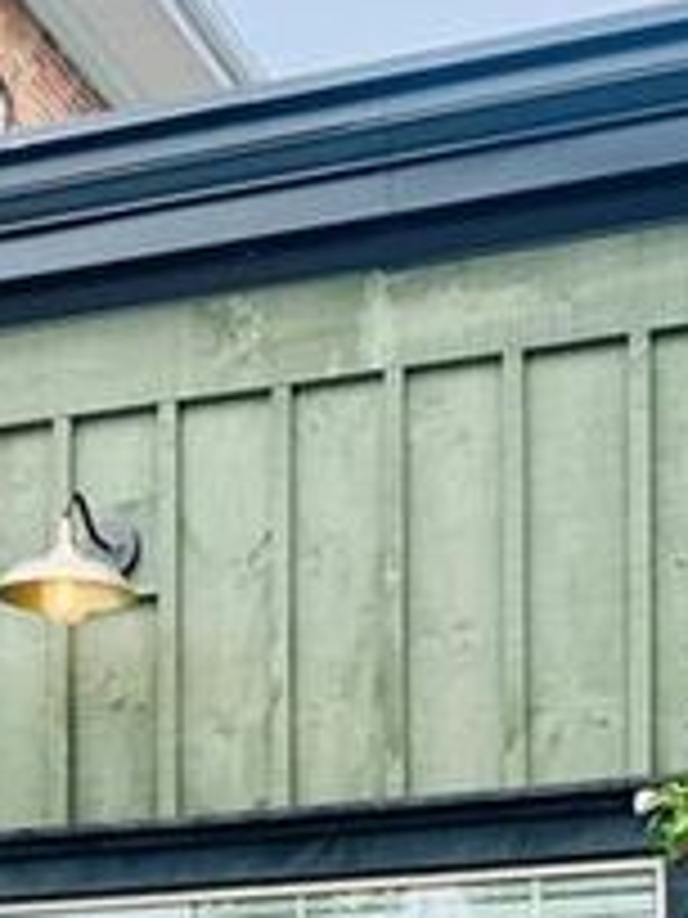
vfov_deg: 21.6
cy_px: 1046
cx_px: 256
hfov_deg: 17.3
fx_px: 2253
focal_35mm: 85
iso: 32
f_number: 1.8
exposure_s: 1/752
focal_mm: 4.25
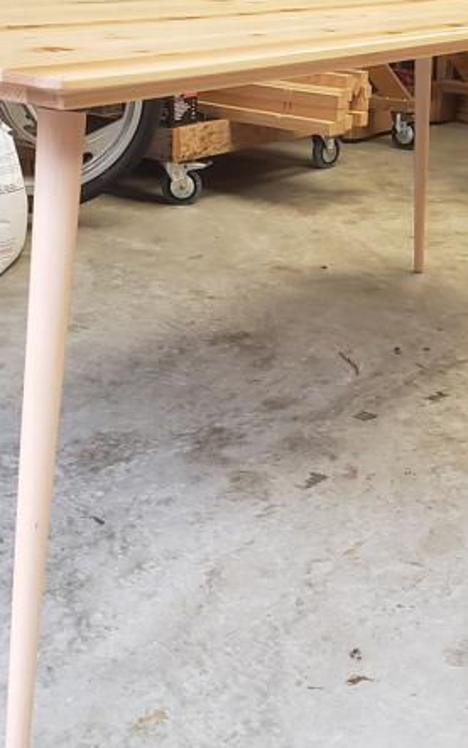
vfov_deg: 36.0
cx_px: 270
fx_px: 1142
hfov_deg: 23.1
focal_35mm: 56
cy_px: 266
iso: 250
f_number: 2.4
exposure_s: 1/60
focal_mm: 4.3
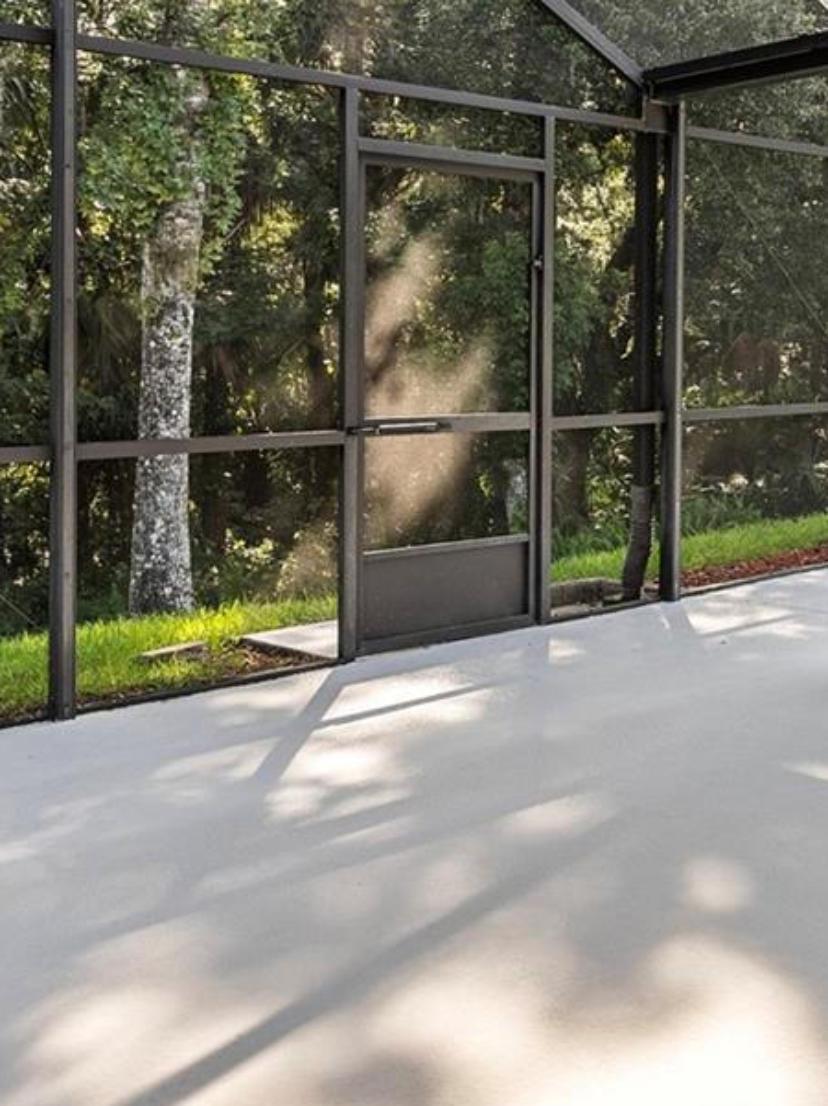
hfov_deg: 32.2
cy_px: 363
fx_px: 1309
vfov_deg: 45.1
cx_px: 837
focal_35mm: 41
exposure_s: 1/8
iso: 100
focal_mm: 16
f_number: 8
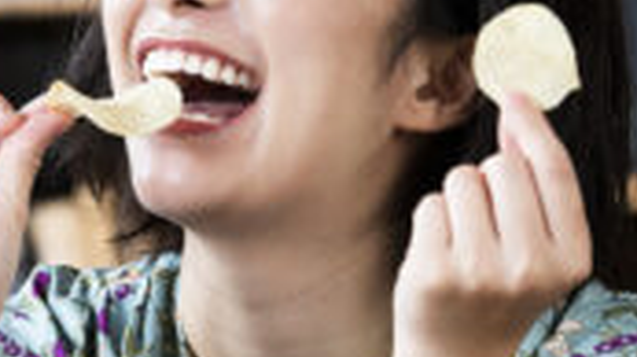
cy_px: 144
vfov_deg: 3.2
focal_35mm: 381
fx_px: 6430
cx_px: 166
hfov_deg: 5.7
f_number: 4
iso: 800
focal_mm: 105
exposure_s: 1/160
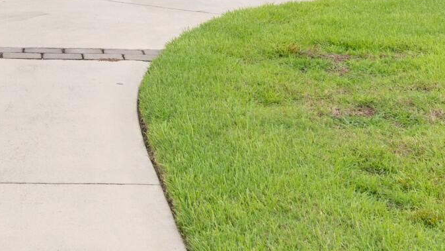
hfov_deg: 20.3
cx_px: -94
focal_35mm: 98
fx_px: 1157
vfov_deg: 11.8
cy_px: -120
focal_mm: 14
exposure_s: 1/160
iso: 100
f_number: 6.3
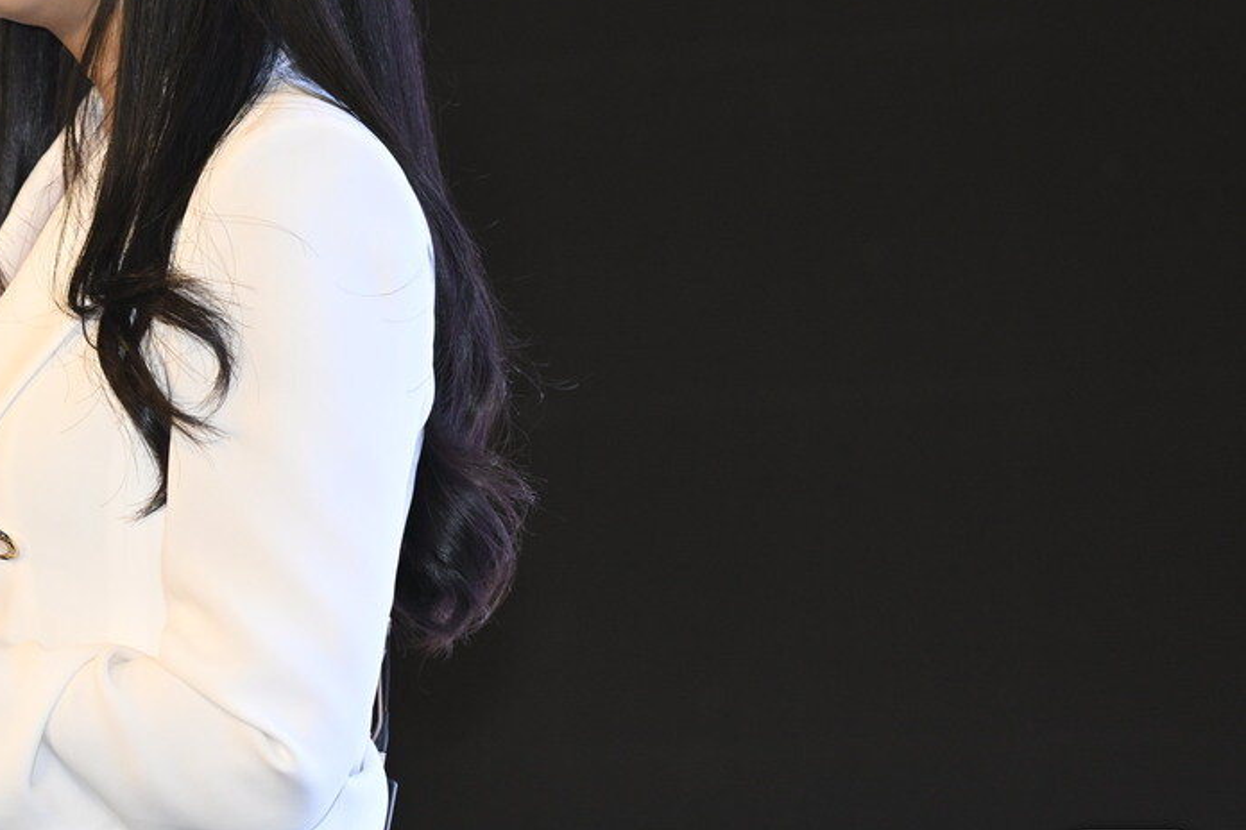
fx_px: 13913
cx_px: -4
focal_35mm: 402
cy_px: 221
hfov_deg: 5.1
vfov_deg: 3.4
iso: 2000
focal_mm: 200
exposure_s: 1/125
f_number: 4.8
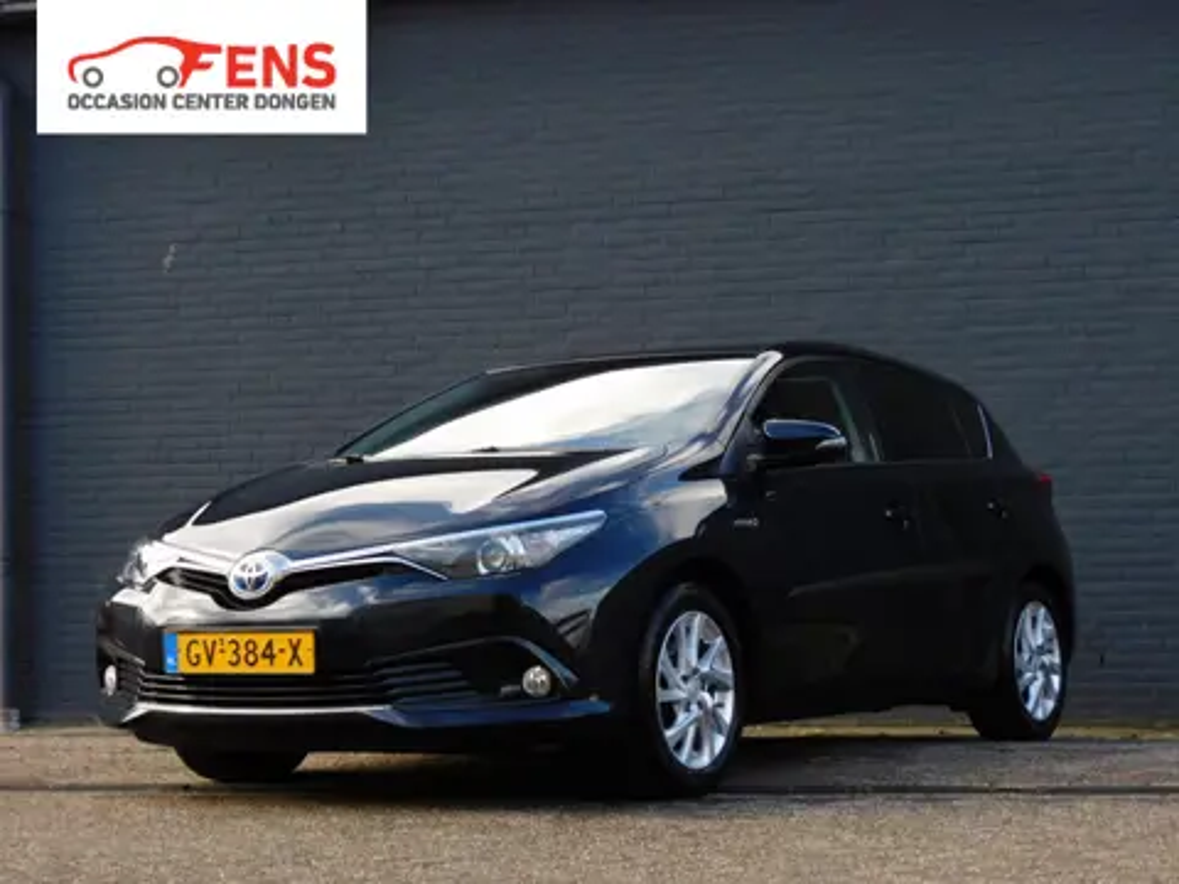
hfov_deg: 27.8
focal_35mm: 70
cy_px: 442
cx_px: 590
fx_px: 2384
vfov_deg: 21.0
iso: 125
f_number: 4.5
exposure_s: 1/160
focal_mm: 12.5
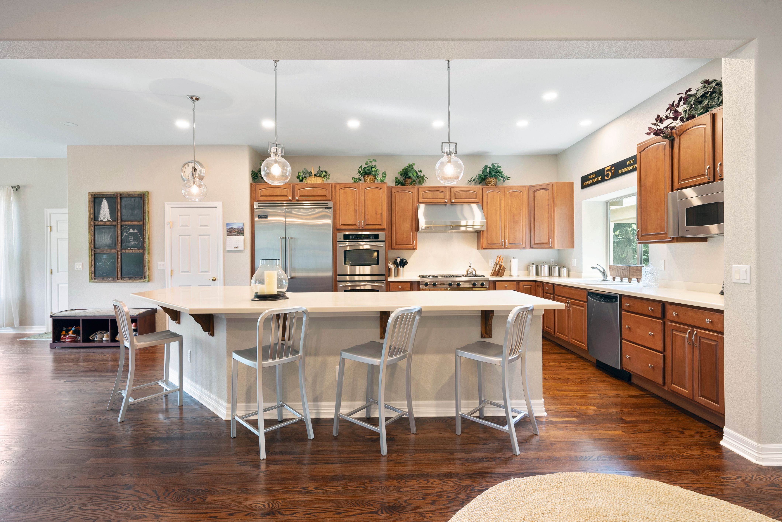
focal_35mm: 17
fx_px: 369
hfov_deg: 93.2
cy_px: 261
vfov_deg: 70.5
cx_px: 391
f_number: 9
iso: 500
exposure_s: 1/1.25
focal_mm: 17
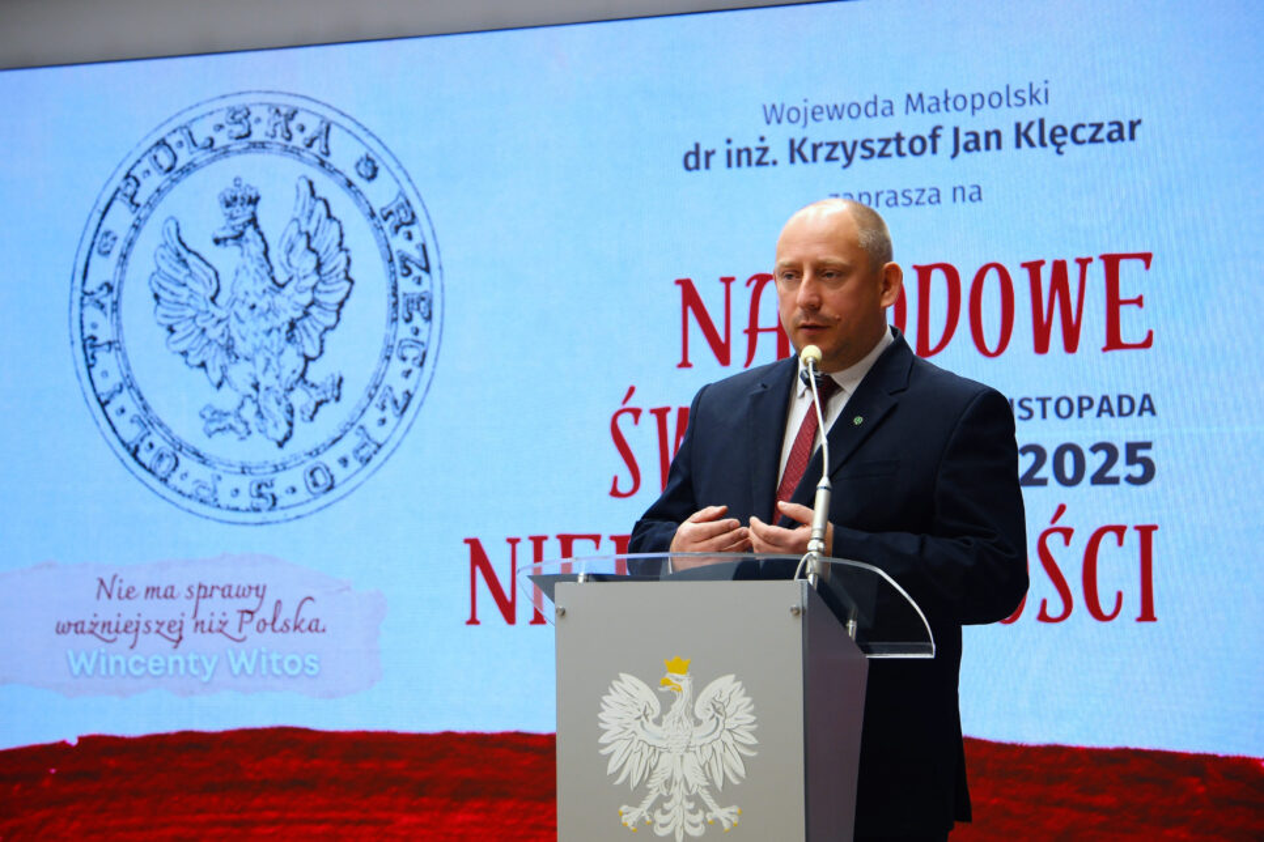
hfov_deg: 25.7
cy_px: 421
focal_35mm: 79
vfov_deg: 17.3
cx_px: 632
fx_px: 2774
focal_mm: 52.5
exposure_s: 1/80
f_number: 4
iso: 500
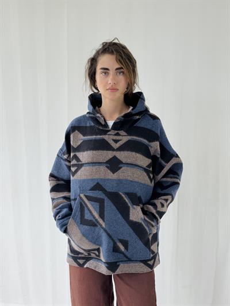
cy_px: 153
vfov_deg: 39.6
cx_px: 115
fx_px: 425
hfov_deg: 30.3
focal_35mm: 48
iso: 64
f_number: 1.78
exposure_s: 1/236
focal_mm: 6.76
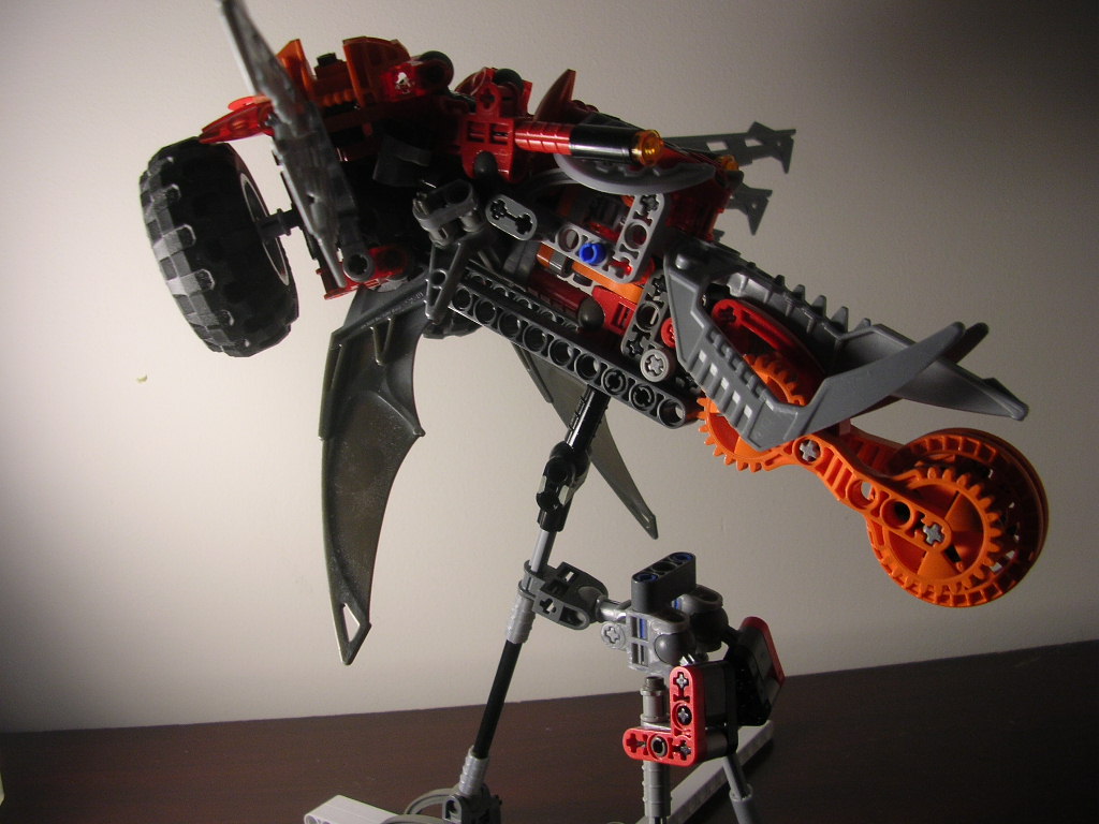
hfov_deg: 52.6
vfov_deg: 40.7
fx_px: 1111
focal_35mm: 35
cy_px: 412
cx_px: 550
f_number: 2.8
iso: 50
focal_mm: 5.8
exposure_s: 1/40.2
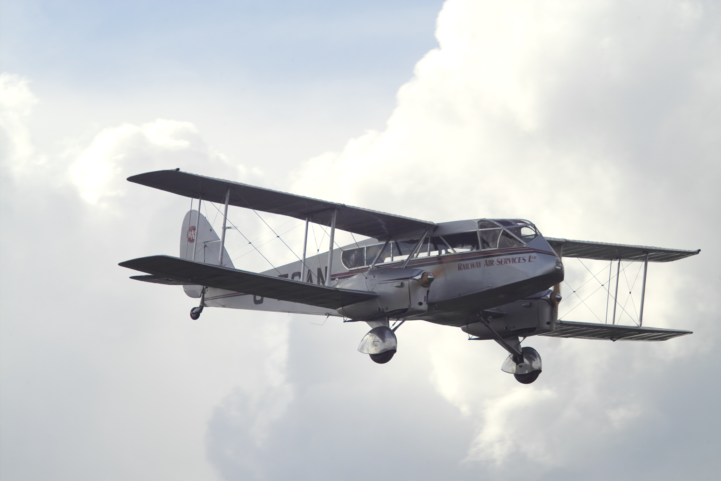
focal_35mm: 299
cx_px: 360
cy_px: 240
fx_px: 5988
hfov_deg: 6.9
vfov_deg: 4.6
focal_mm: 176
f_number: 6.7
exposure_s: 1/500
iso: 200
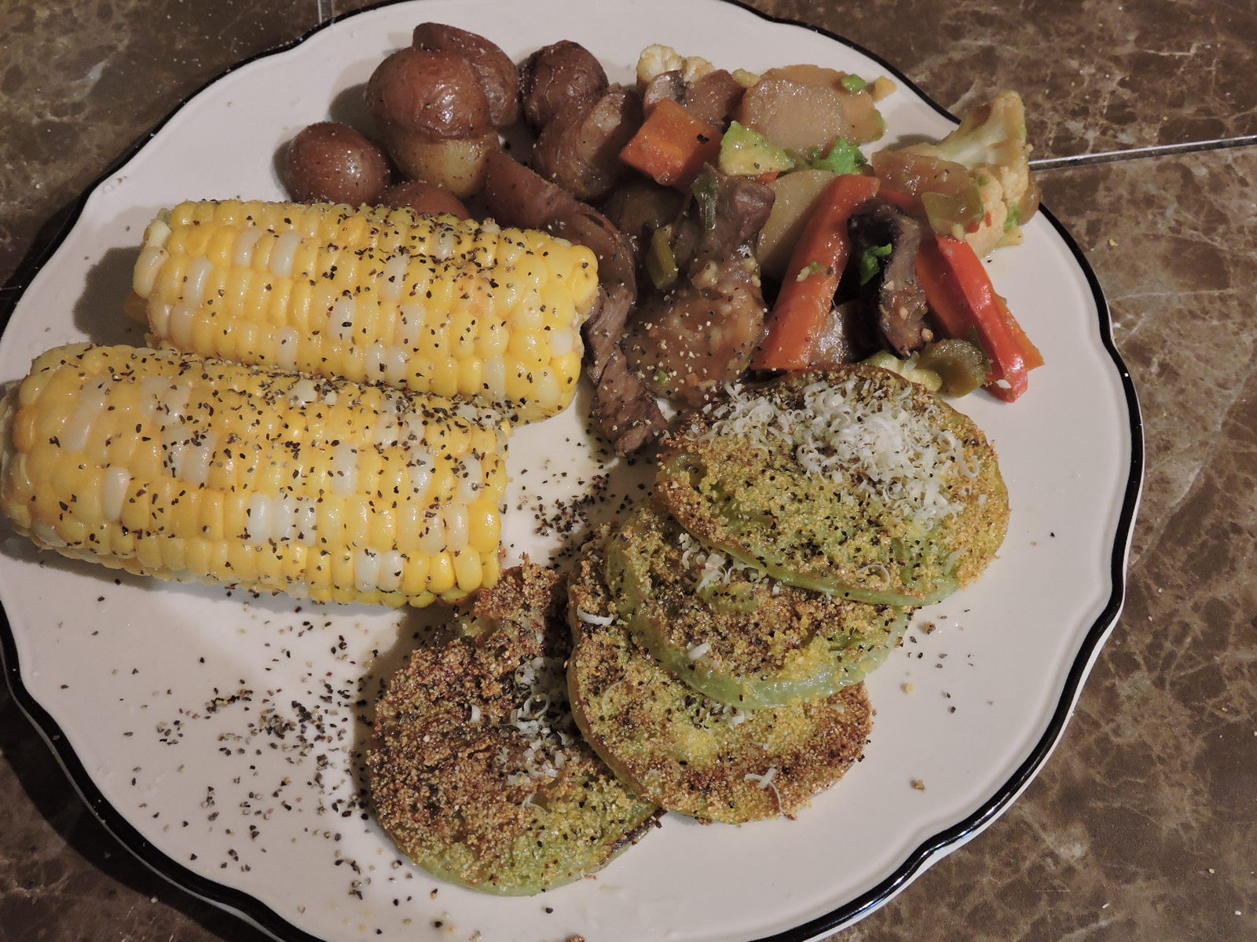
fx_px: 1271
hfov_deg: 52.6
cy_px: 471
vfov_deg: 40.7
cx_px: 628
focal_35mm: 35
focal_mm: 6.3
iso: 400
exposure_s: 1/25
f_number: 3.8
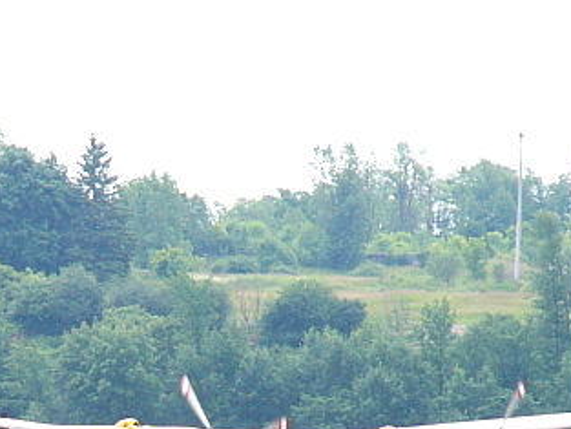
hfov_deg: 3.5
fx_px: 9373
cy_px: 497
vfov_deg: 2.6
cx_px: 82
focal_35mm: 568
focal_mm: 31.2
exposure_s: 1/400
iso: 50
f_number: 5.6
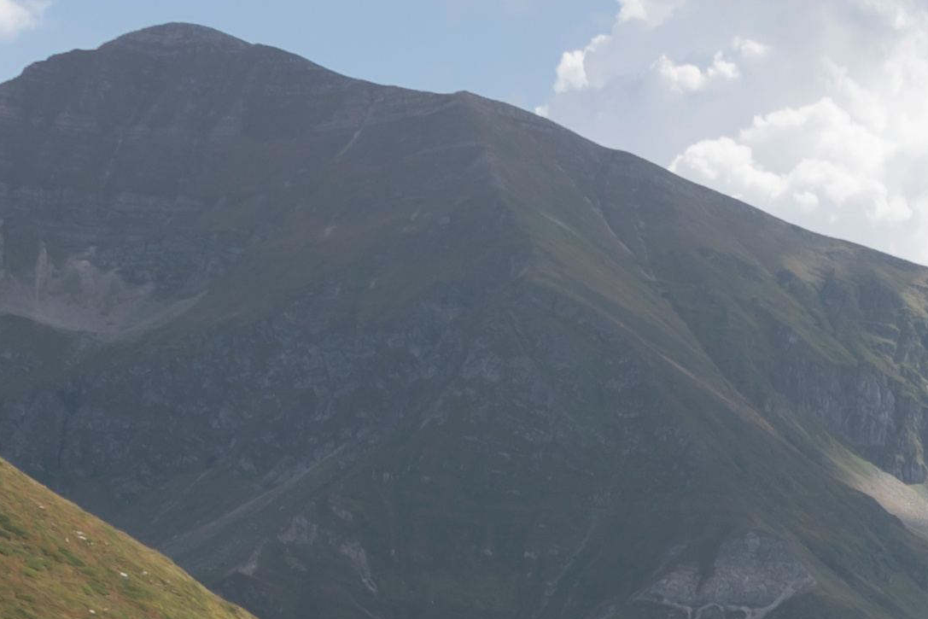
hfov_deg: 12.7
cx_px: 1280
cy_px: 1257
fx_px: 3996
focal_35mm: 155
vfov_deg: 8.4
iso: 100
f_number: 8
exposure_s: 1/250
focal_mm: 28
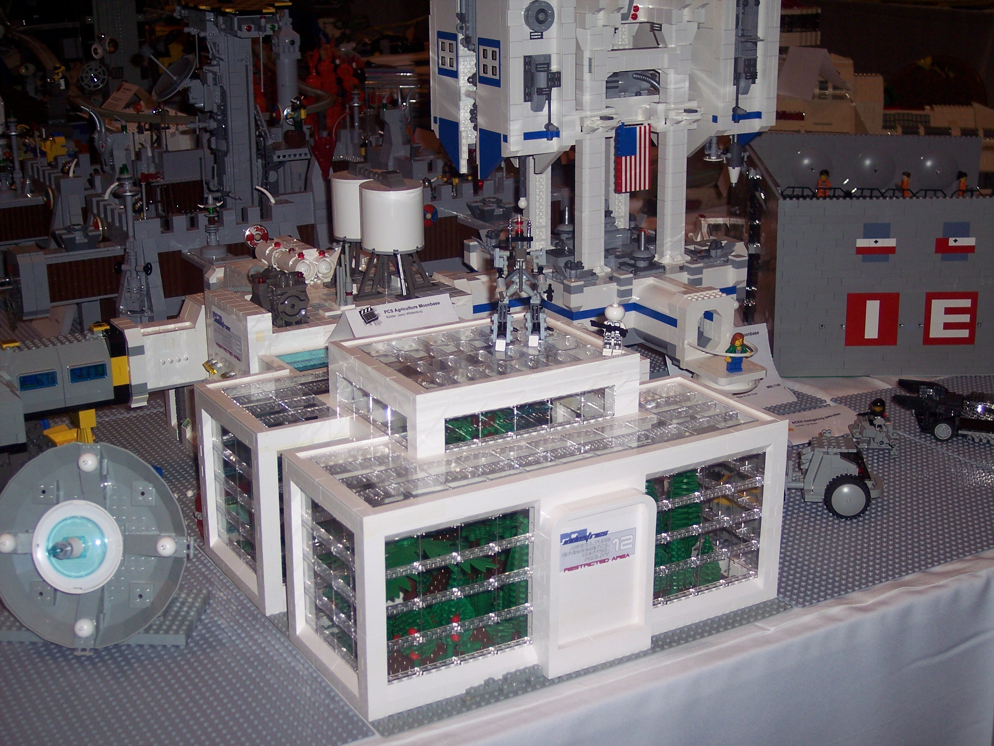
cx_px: 497
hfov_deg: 36.8
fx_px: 1493
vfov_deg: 28.0
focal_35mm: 52
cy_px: 373
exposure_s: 1/60
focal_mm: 10.7
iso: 100
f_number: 3.4
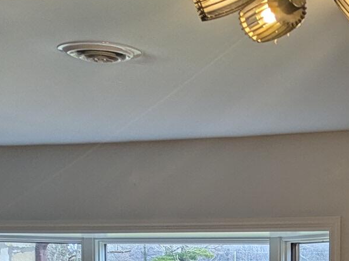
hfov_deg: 17.4
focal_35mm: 108
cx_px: 412
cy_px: 396
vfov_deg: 12.9
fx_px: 1088
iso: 43
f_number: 1.89
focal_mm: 5.43
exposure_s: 1/60
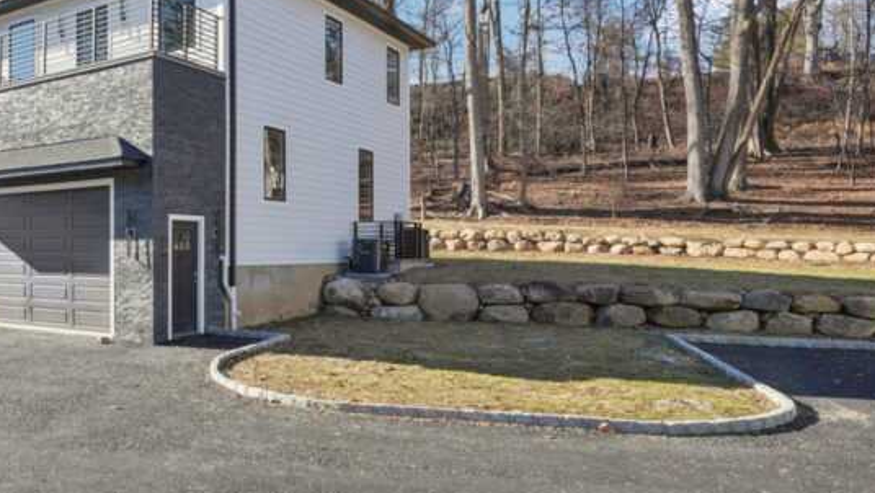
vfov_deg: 36.7
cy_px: 252
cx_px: 87
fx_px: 743
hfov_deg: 53.4
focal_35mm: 32
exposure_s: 1/125
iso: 100
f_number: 8
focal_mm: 16
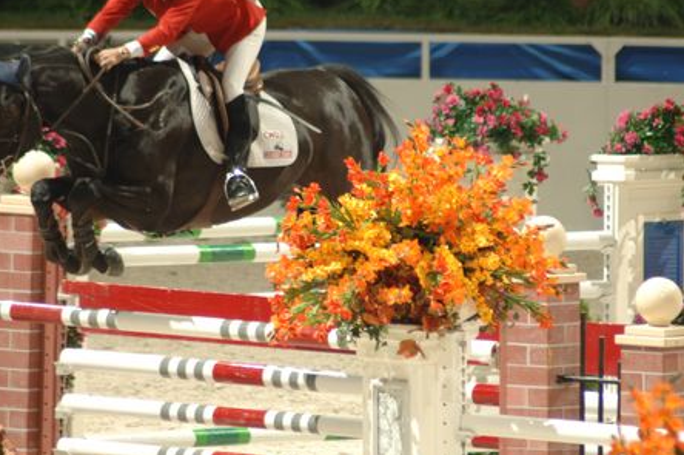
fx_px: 12317
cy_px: 187
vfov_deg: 2.1
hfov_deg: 3.2
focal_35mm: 649
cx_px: 316
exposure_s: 1/250
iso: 400
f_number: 5.6
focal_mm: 300
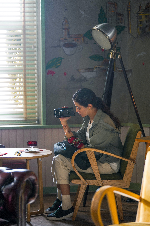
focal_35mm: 130
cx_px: 75
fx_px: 812
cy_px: 113
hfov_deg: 10.5
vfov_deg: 15.8
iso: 500
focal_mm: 130
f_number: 2.8
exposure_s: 1/100
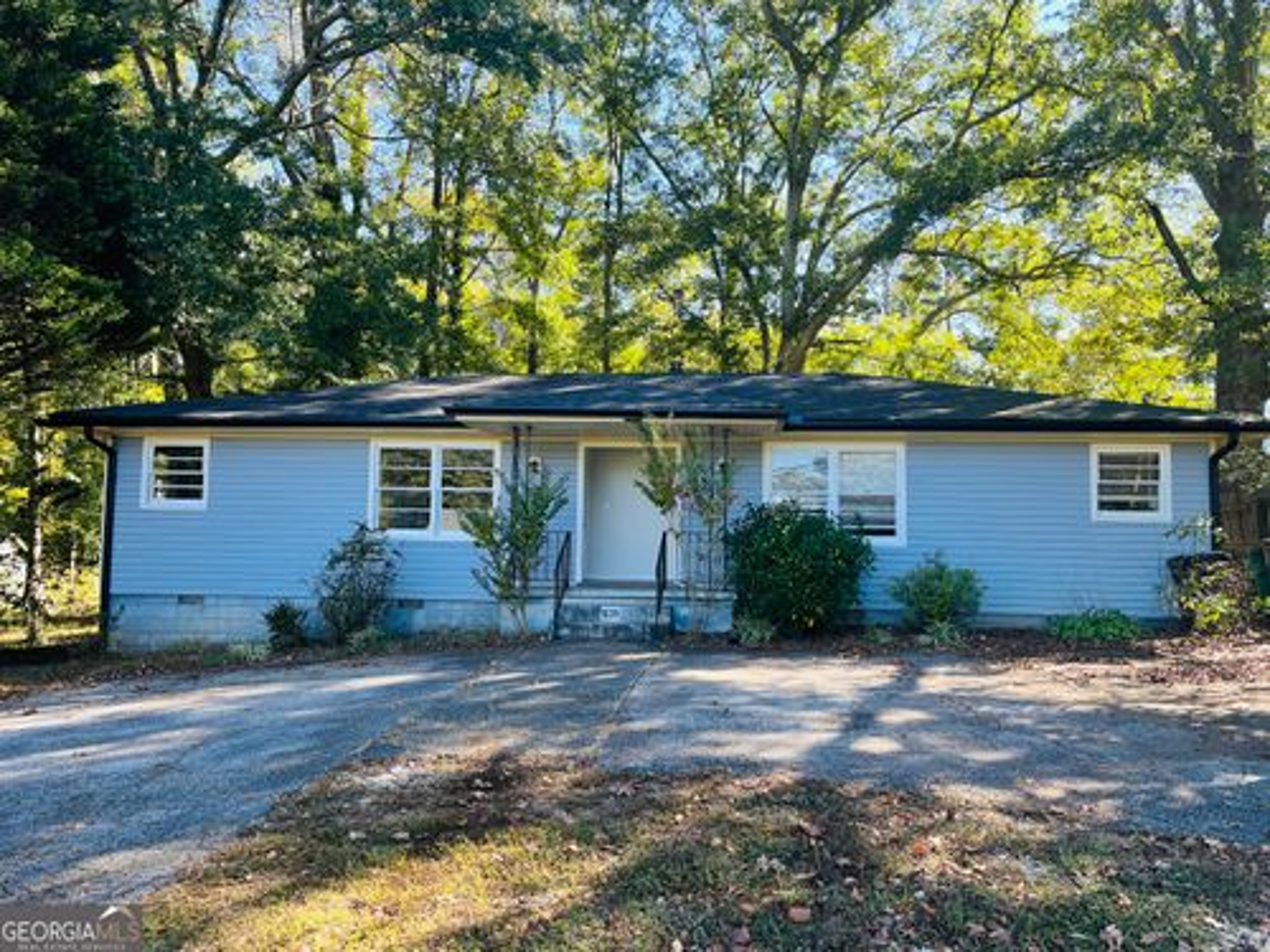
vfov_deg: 53.1
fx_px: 954
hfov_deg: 67.3
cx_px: 635
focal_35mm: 26
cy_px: 476
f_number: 1.6
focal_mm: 5.1
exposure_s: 1/304
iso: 50
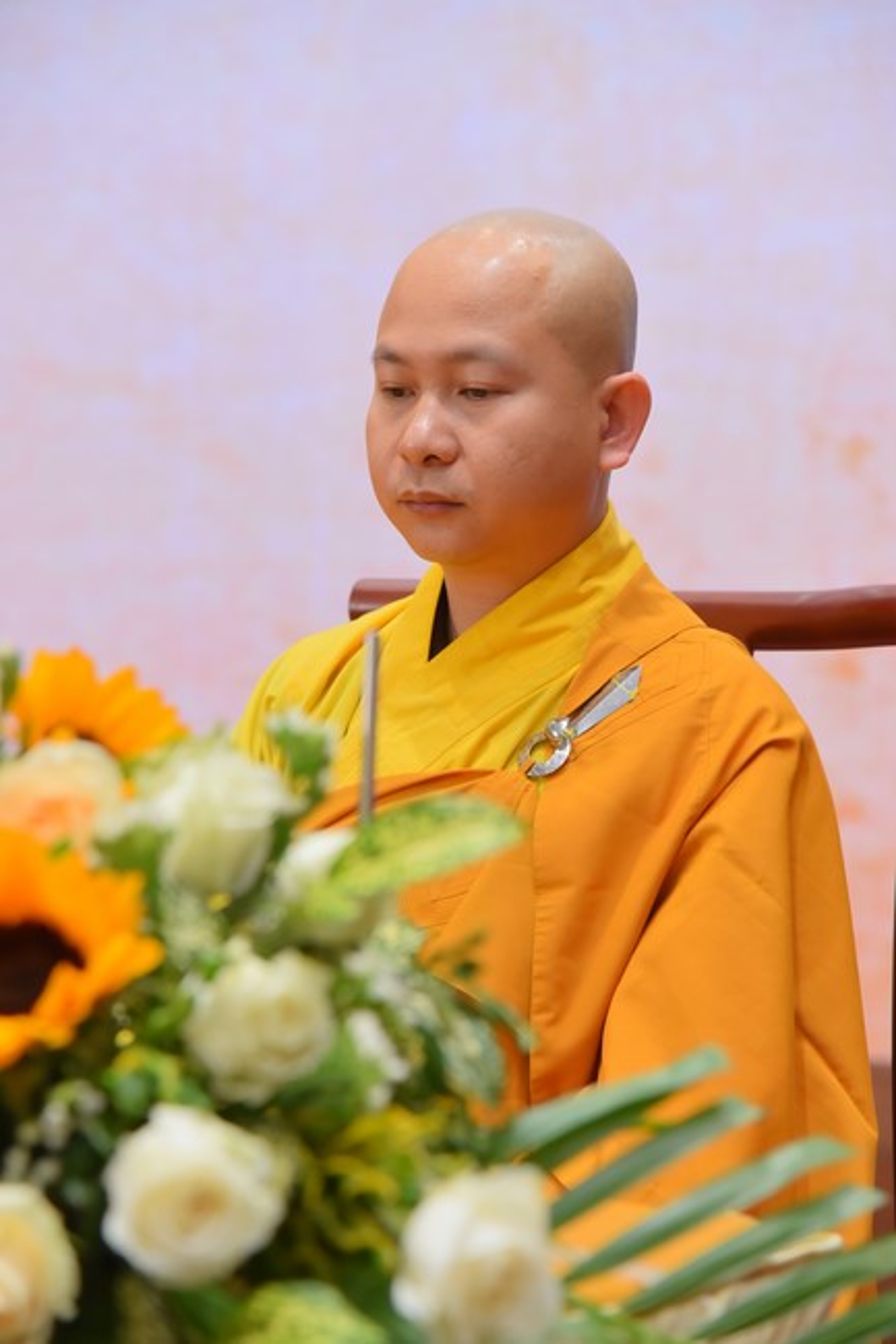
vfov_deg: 18.3
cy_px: 672
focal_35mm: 112
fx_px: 4183
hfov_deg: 12.2
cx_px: 448
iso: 1250
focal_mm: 112
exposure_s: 1/125
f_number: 5.6
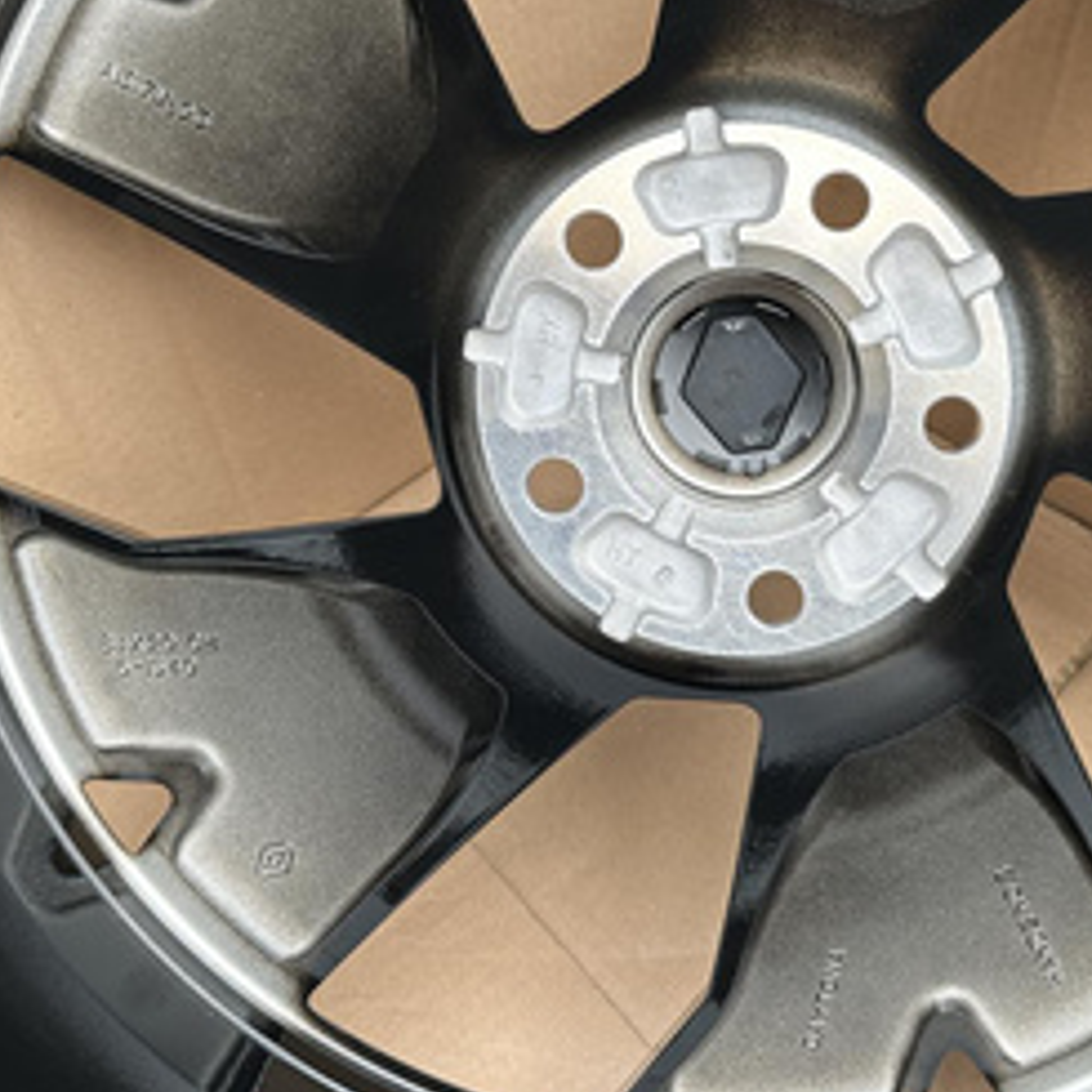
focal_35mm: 39
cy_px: 379
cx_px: 731
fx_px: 1392
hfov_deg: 42.2
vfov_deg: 42.4
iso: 64
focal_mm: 6.86
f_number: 1.78
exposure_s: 1/121
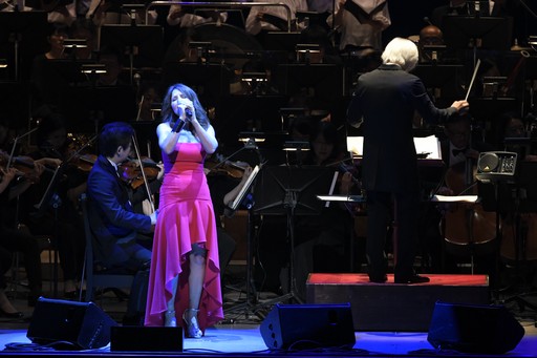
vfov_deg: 3.4
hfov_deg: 5.1
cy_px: 179
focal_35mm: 405
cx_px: 268
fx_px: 6039
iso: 2500
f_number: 4.8
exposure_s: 1/250
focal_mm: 270
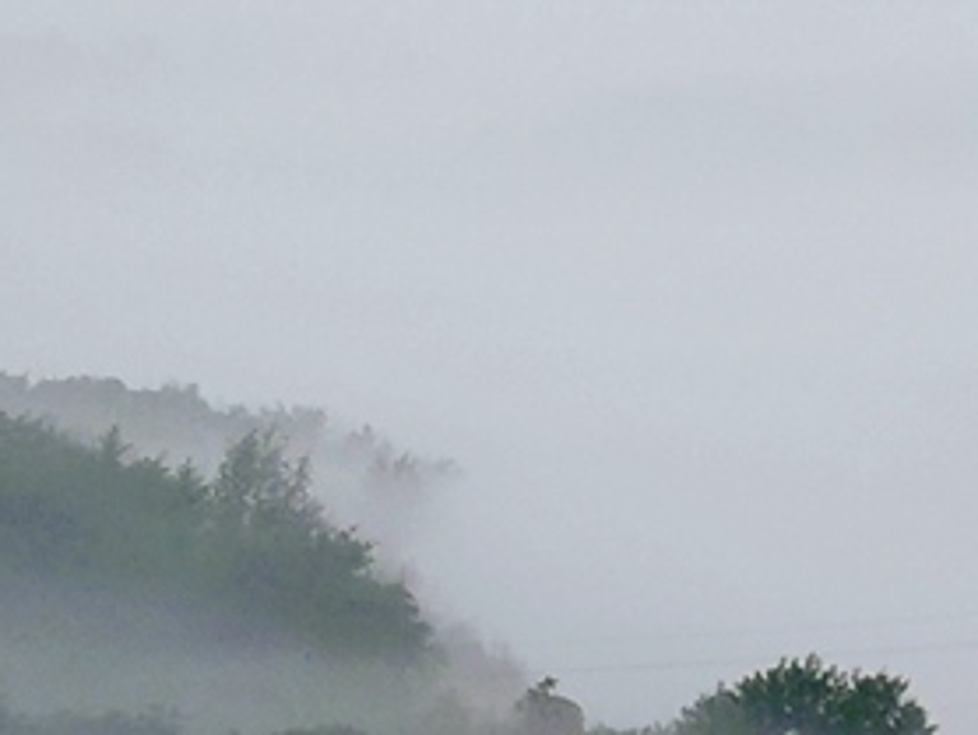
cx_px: -35
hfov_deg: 6.1
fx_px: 9190
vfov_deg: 4.6
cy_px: 735
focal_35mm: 325
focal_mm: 3.95
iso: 50
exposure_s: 1/133
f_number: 2.4
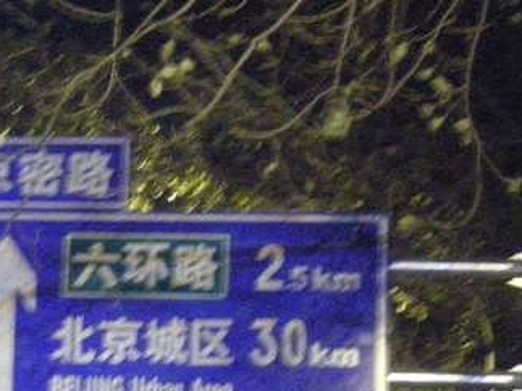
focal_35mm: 233
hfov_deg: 8.5
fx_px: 3512
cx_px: 344
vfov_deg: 6.3
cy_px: 459
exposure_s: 1
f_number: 4.4
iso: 1000
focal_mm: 15.3
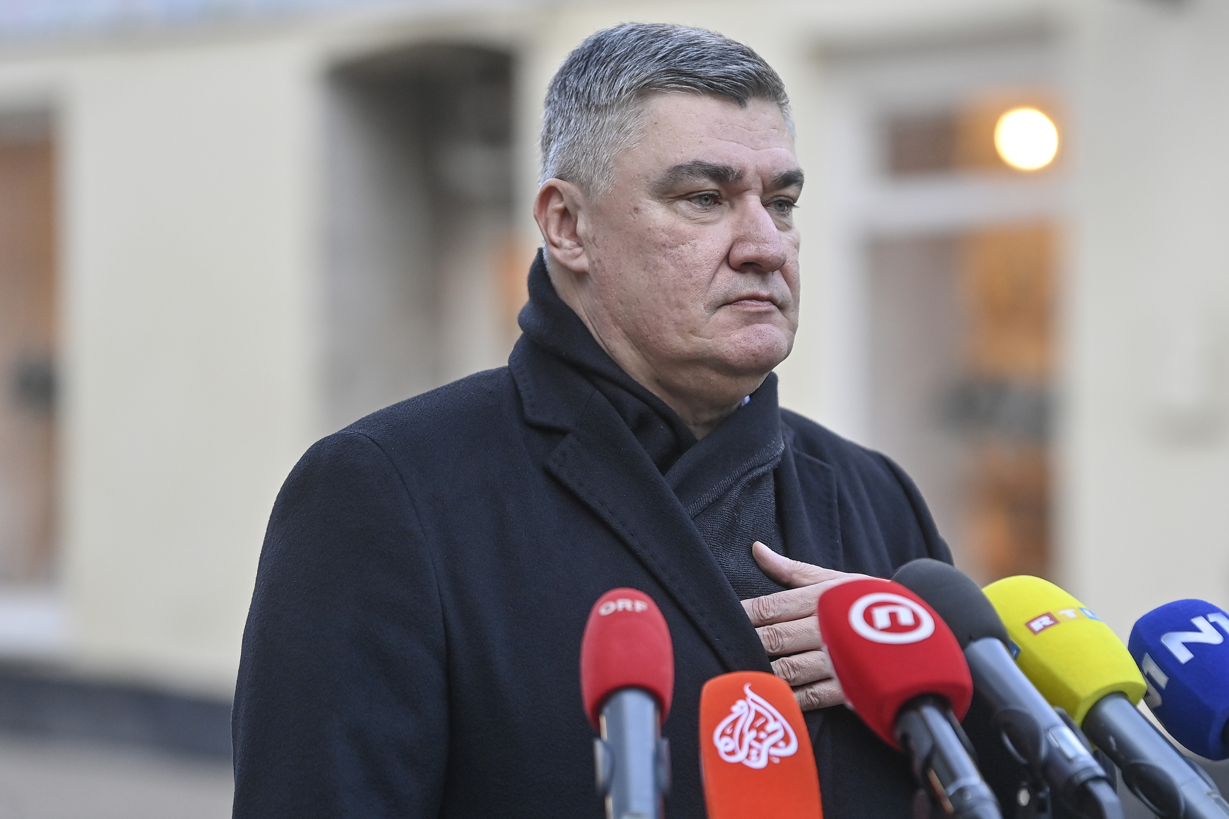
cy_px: 458
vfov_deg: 7.5
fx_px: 6281
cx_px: 744
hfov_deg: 11.2
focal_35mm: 184
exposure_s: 1/1250
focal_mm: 150
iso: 800
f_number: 2.8
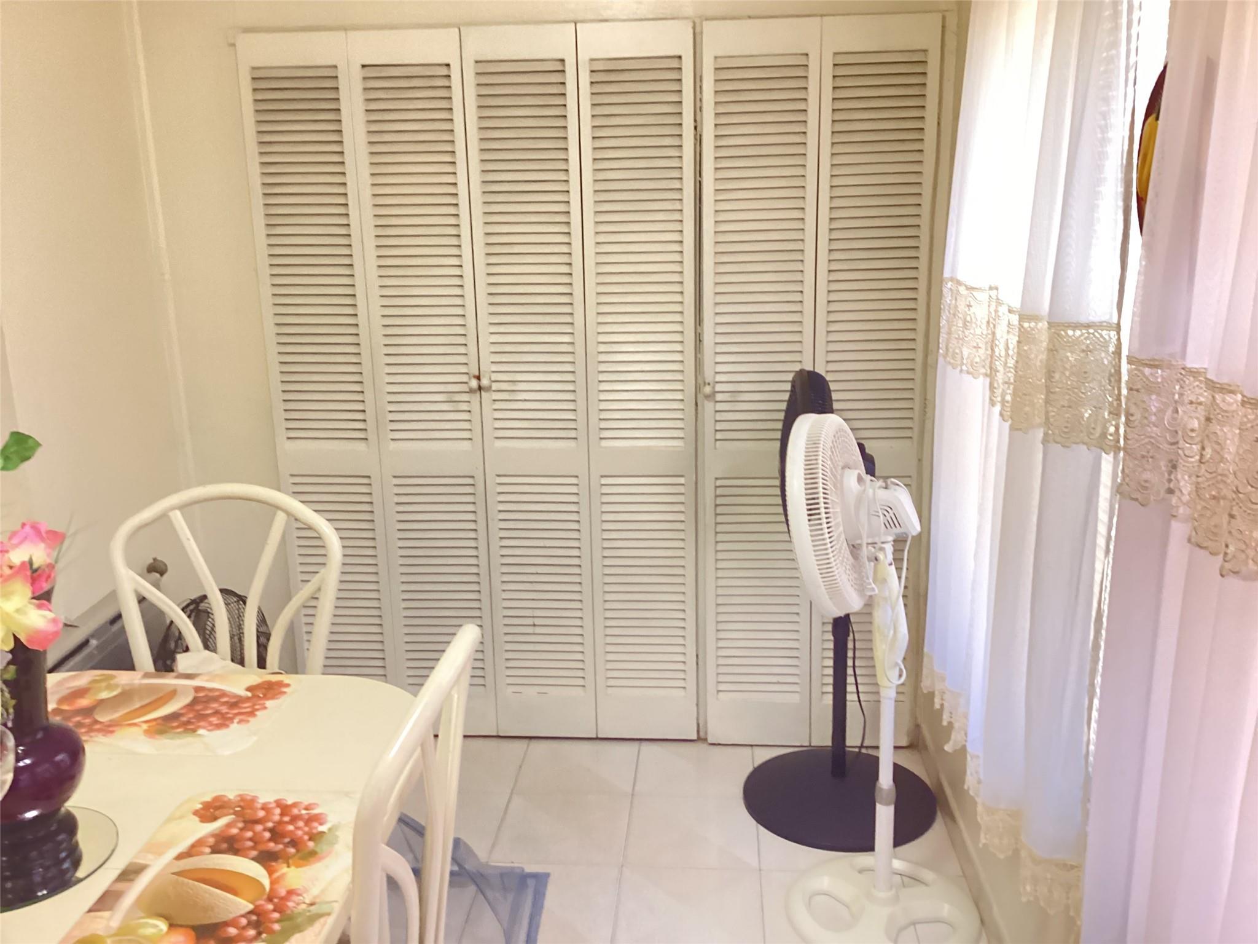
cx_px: 629
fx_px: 1127
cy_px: 472
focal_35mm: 31
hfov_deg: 58.4
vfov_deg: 45.4
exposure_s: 1/30
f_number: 2.4
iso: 500
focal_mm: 3.3
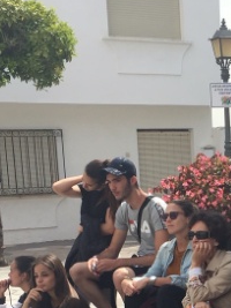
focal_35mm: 87
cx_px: 238
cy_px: 296
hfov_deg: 16.6
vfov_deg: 21.8
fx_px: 775
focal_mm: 4.15
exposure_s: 1/1236
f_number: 2.2
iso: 32
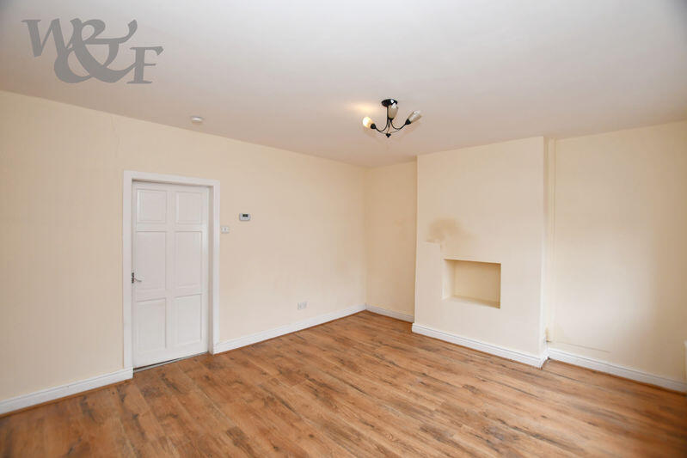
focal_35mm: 15
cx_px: 344
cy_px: 229
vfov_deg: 77.3
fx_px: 286
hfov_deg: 100.4
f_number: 4
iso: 500
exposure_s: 1/60
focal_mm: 10
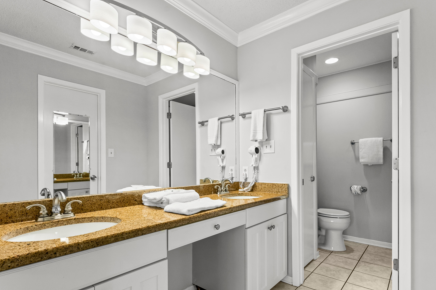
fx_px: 222
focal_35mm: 18
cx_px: 225
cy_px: 167
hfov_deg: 88.8
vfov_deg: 66.0
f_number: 8
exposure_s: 1/4
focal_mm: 15.3
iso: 640
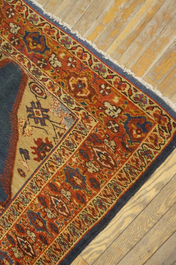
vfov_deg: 62.0
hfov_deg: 43.5
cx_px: 88
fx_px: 220
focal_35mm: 30
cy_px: 132
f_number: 4
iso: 1250
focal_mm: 20
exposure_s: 1/60
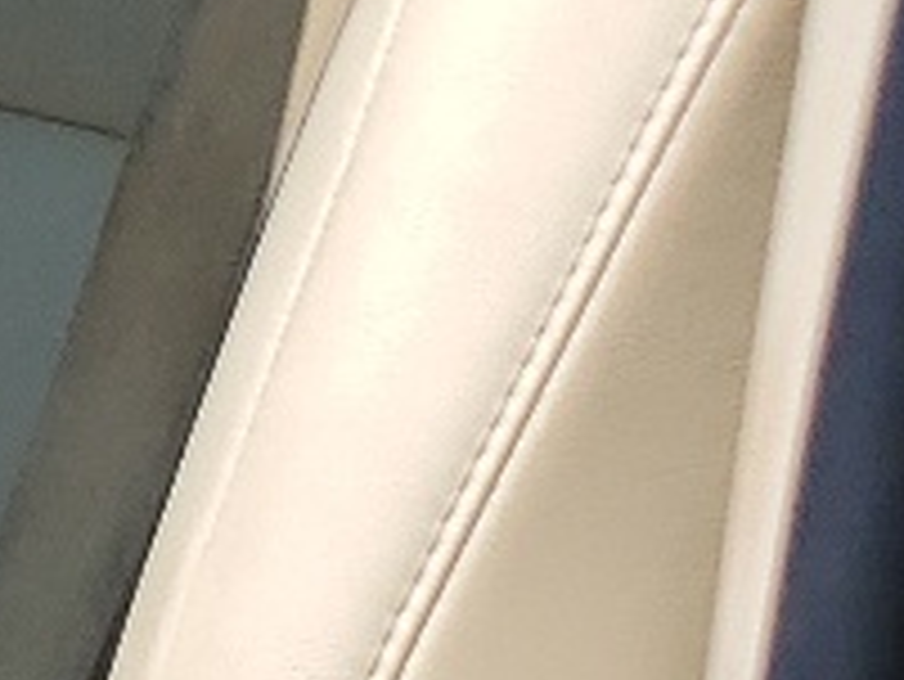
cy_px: 378
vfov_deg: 7.2
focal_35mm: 207
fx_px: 5409
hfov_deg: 7.6
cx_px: -2262
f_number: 1.5
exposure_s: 1/2500
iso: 50
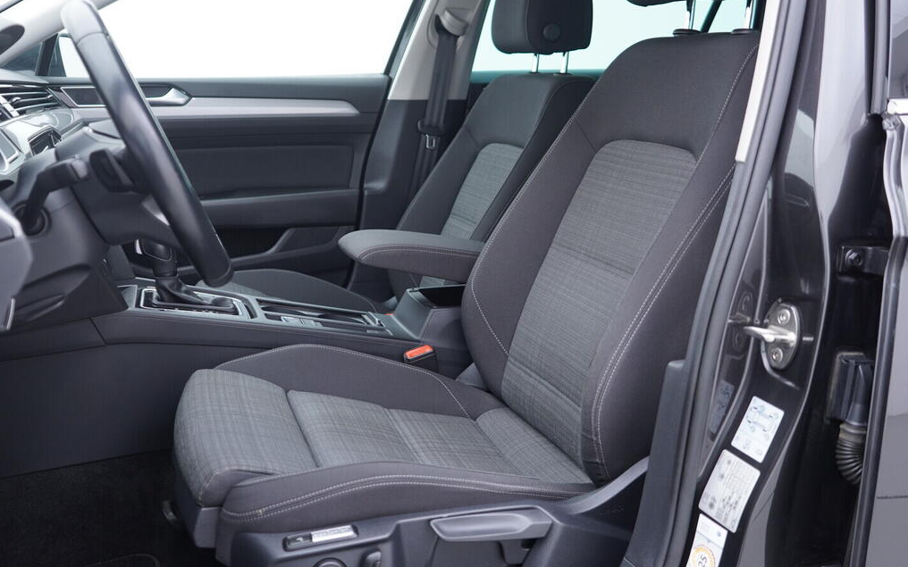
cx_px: 453
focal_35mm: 37
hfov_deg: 52.7
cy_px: 273
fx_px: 916
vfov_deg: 34.4
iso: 250
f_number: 2.8
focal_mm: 24
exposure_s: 1/40
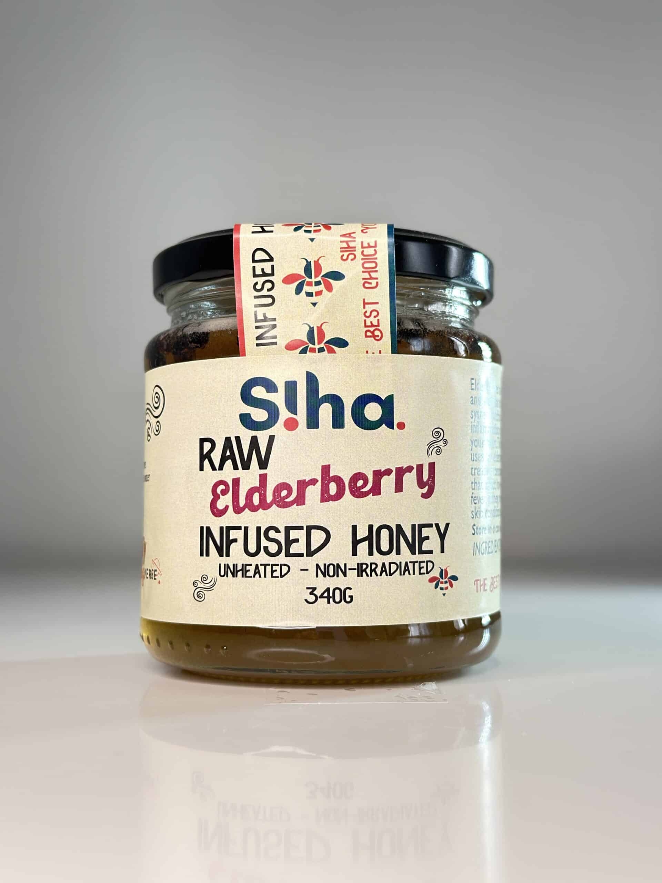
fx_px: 1224
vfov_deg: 39.7
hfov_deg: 30.3
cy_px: 442
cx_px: 331
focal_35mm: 48
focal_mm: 6.86
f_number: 1.78
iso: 125
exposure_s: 1/76
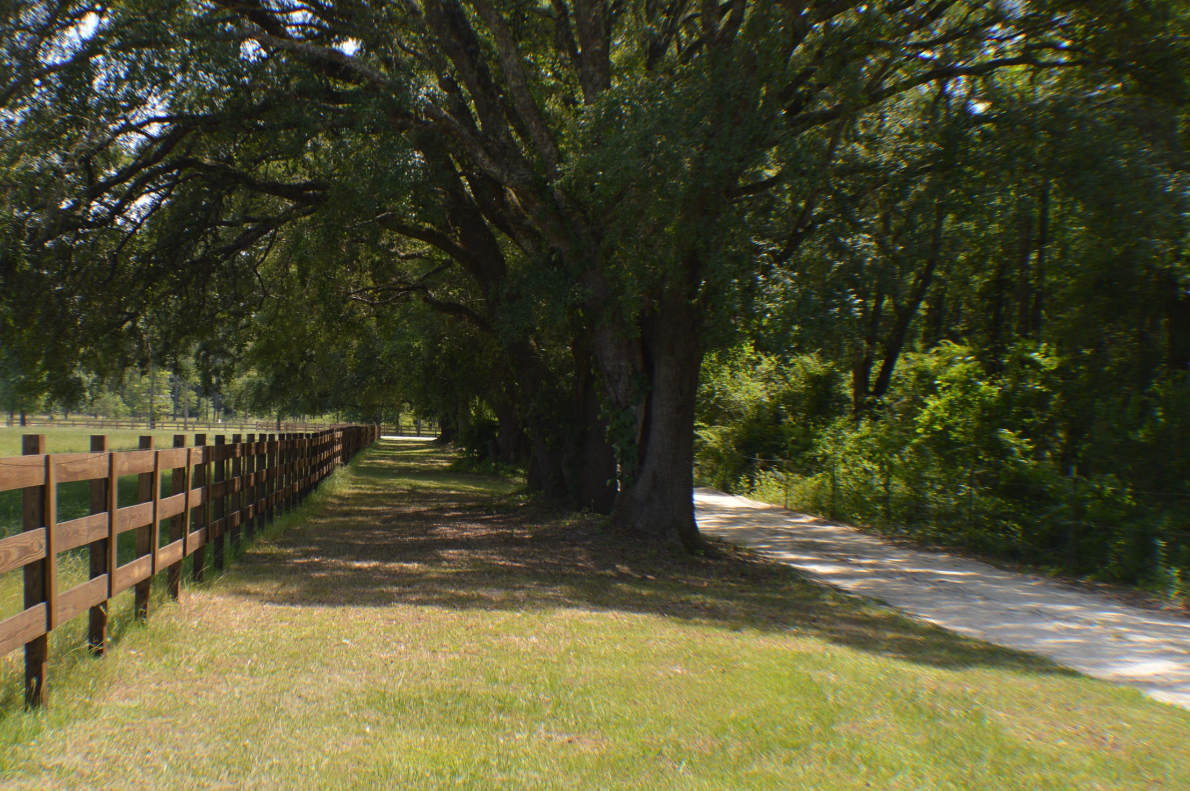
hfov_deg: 30.9
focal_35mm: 65
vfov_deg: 20.9
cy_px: 354
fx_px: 2146
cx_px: 468
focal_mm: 32
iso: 100
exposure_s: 1/200
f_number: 5
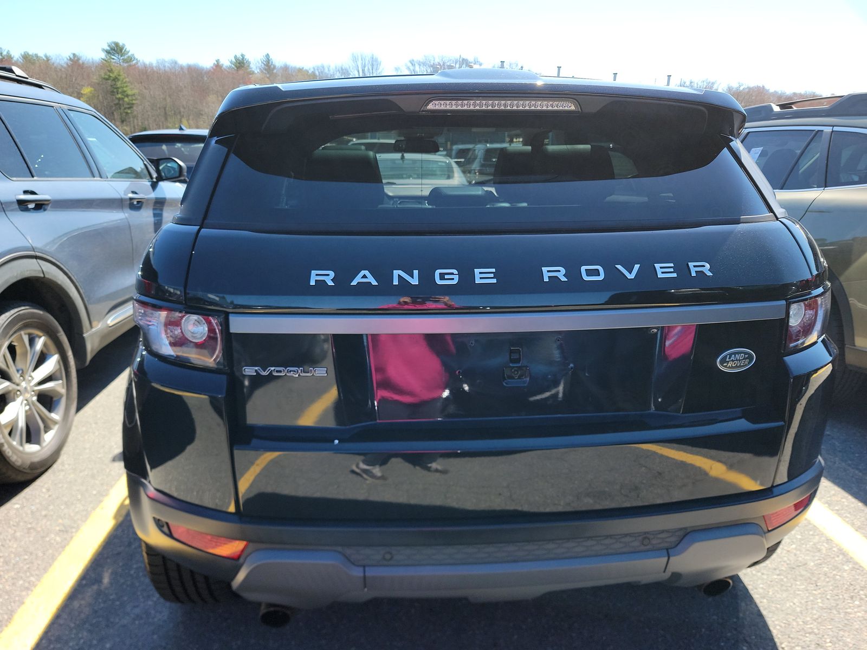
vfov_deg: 56.8
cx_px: 434
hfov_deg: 71.6
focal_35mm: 24
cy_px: 325
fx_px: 601
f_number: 1.8
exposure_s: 1/297
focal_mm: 6.7
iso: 50
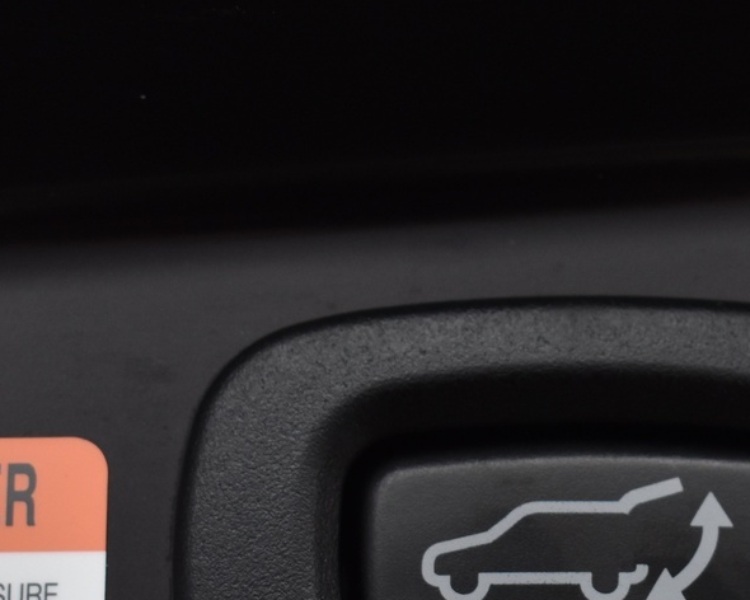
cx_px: 569
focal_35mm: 135
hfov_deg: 14.2
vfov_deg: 11.3
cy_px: 533
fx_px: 3003
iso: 640
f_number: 4.5
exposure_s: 1/60
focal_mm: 35
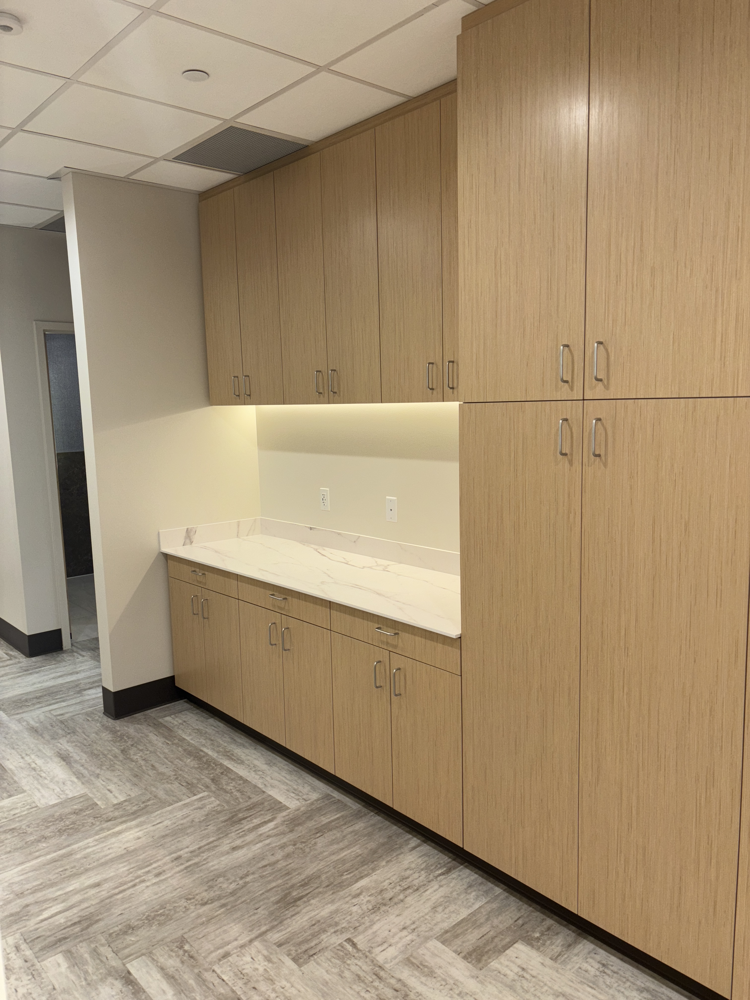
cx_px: 375
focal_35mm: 26
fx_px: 751
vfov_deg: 67.3
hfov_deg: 53.1
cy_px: 500
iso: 32
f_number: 1.6
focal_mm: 5.96
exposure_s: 1/43
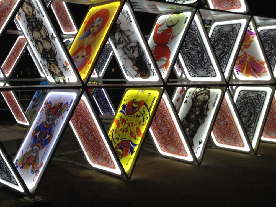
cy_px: 50
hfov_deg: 35.3
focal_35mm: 54
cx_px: 98
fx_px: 431
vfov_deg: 26.7
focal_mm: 4.12
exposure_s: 1/40
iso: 64
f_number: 2.4
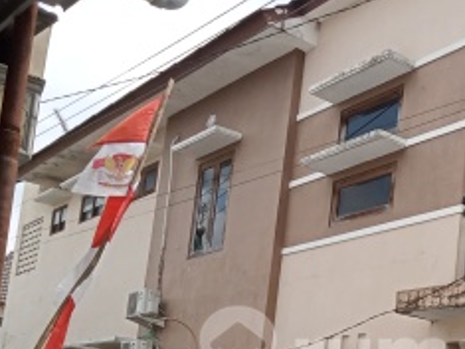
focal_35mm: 73
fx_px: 980
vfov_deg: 19.5
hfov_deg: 25.6
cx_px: 442
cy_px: 355
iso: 114
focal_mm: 3.37
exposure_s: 1/1195
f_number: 2.2
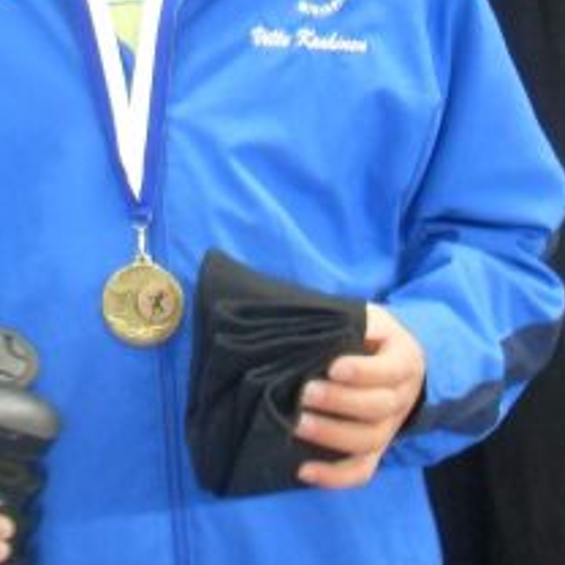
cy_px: 11
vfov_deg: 12.7
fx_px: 2511
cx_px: -168
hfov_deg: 12.4
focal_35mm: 136
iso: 200
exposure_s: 1/6
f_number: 3.1
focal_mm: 7.1
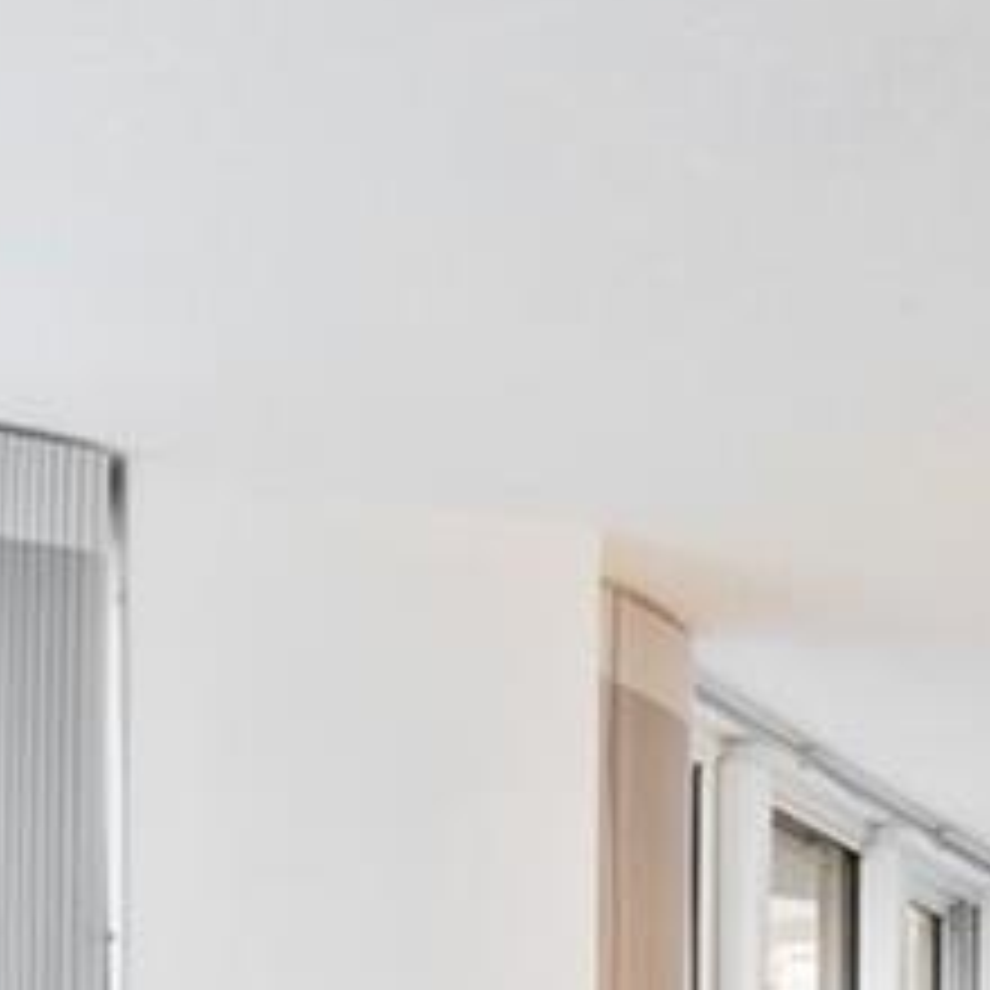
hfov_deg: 14.8
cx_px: 1368
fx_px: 3592
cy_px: 1528
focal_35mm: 111
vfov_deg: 14.5
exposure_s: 1/4
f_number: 8
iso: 200
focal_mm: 18
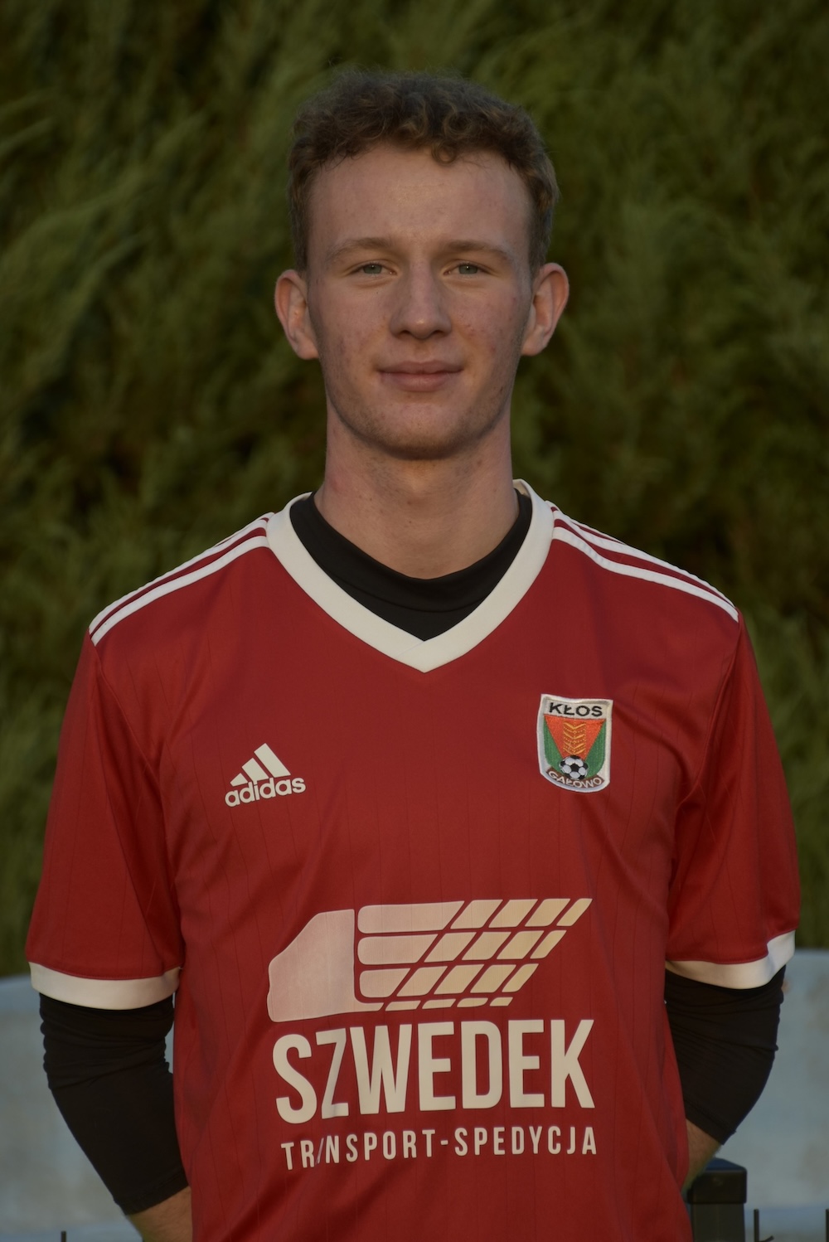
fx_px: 5418
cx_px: 414
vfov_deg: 13.1
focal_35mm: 157
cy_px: 621
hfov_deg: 8.8
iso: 125
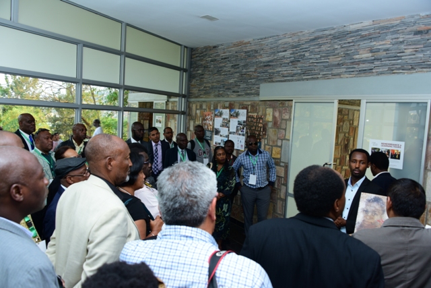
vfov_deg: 46.4
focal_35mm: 28
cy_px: 144
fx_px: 335
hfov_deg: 65.5
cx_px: 216
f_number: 5.6
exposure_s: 1/125
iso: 400
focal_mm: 28
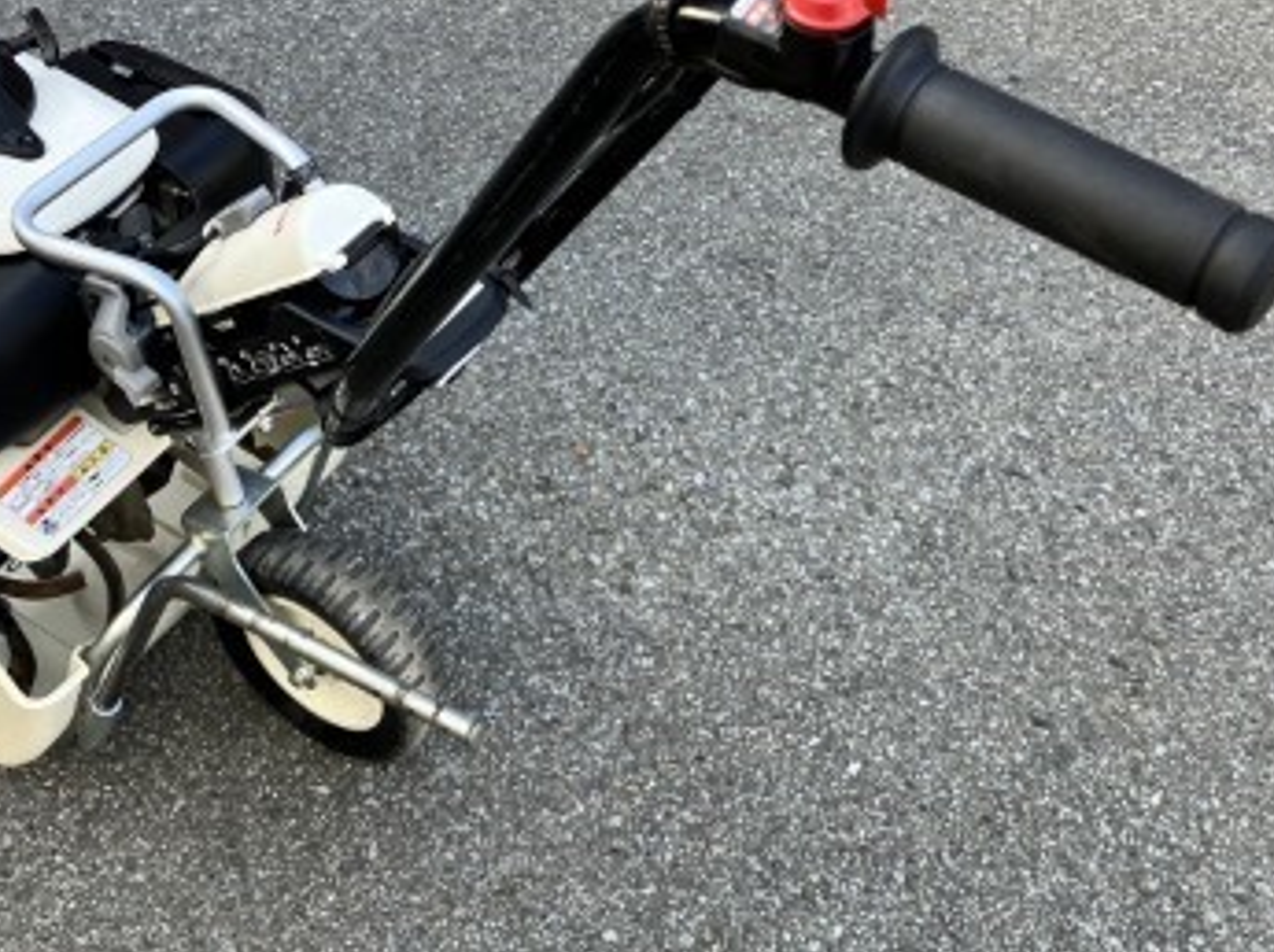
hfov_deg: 36.8
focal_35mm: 52
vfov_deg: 27.7
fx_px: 1912
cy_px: 266
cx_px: 561
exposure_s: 1/136
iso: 25
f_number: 1.8
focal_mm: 3.99
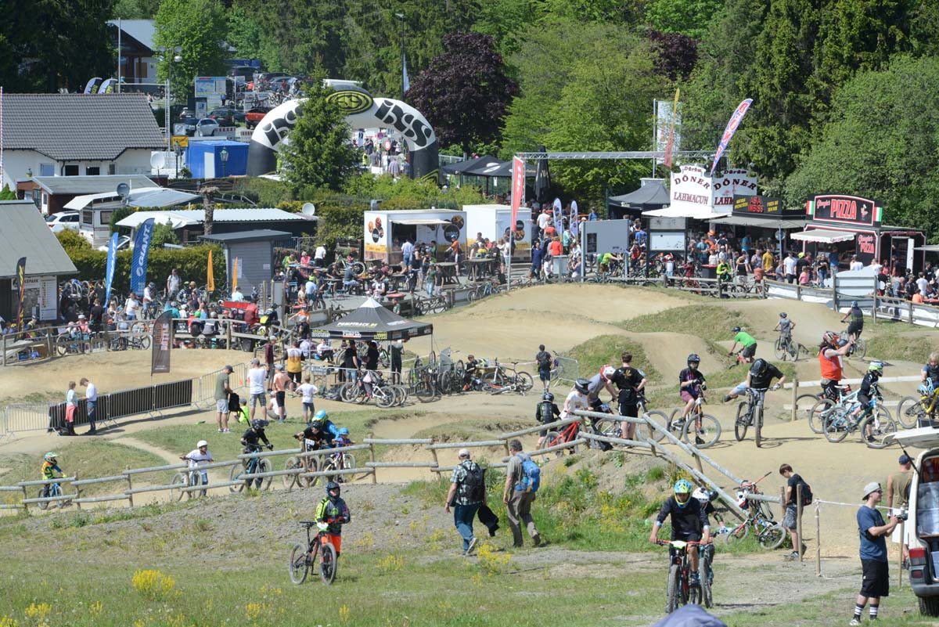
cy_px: 314
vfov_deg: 7.4
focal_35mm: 185
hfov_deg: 11.1
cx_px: 470
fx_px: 4827
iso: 800
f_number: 14
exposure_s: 1/800
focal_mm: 185
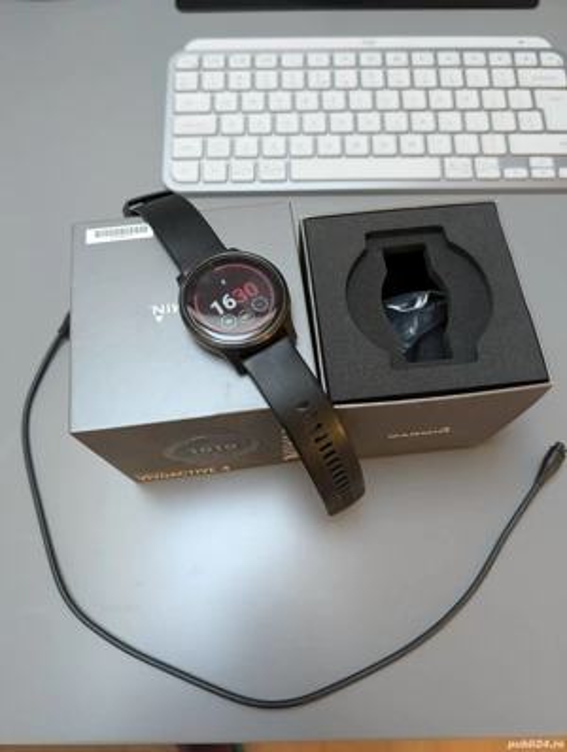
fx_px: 522
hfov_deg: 57.0
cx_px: 284
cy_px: 376
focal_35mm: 24
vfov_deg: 71.5
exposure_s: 1/50
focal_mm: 6.9
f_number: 1.68
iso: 384
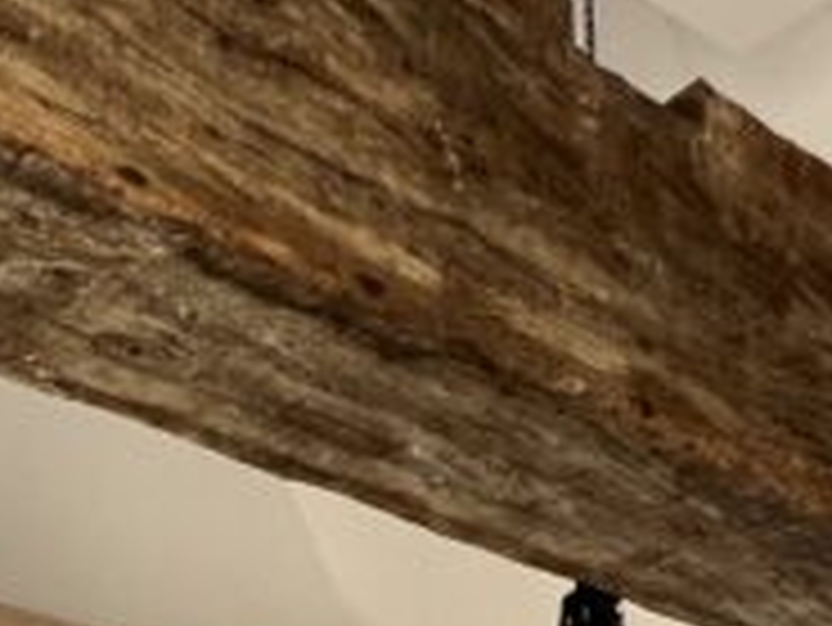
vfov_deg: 14.9
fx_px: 1732
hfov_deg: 27.0
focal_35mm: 72
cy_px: 1401
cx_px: 342
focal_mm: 1.57
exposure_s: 1/99
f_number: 1.8
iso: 160
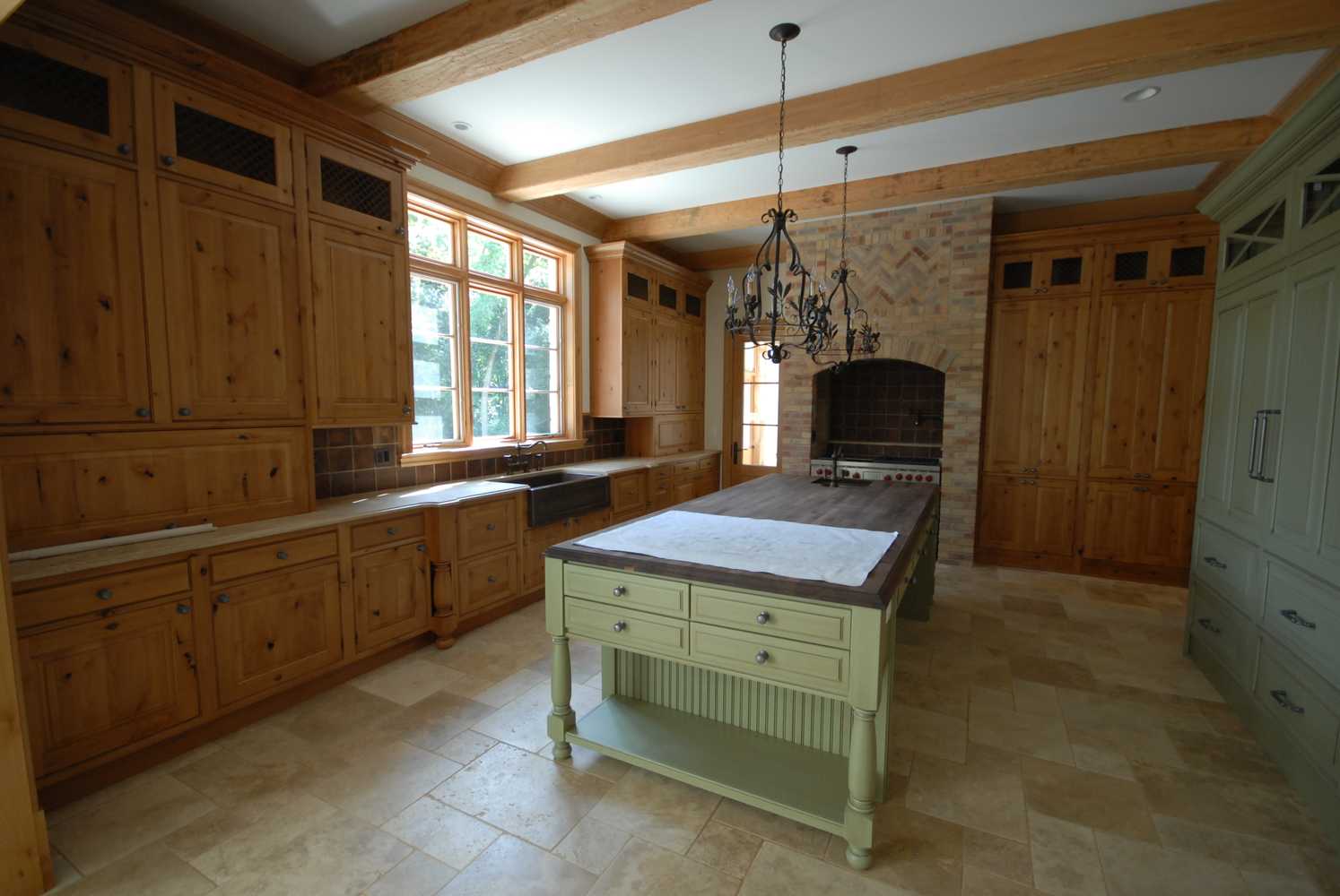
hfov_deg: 100.3
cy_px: 448
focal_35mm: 15
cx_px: 670
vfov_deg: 77.5
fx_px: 559
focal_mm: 10
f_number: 4
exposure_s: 1/40
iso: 400
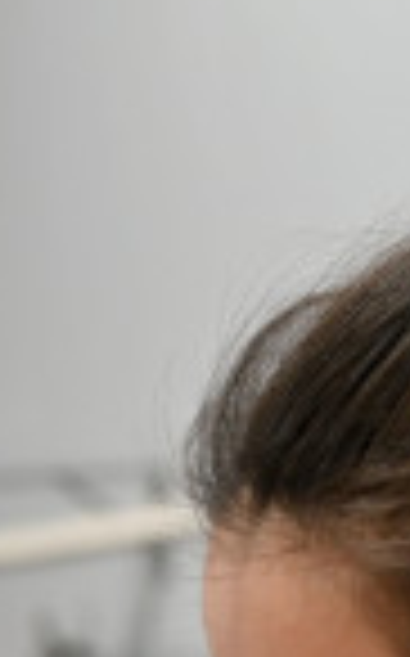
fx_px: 5499
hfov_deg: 4.2
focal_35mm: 307
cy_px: 1125
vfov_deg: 6.7
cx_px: -460
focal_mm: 55
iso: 1000
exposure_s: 1/125
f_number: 4
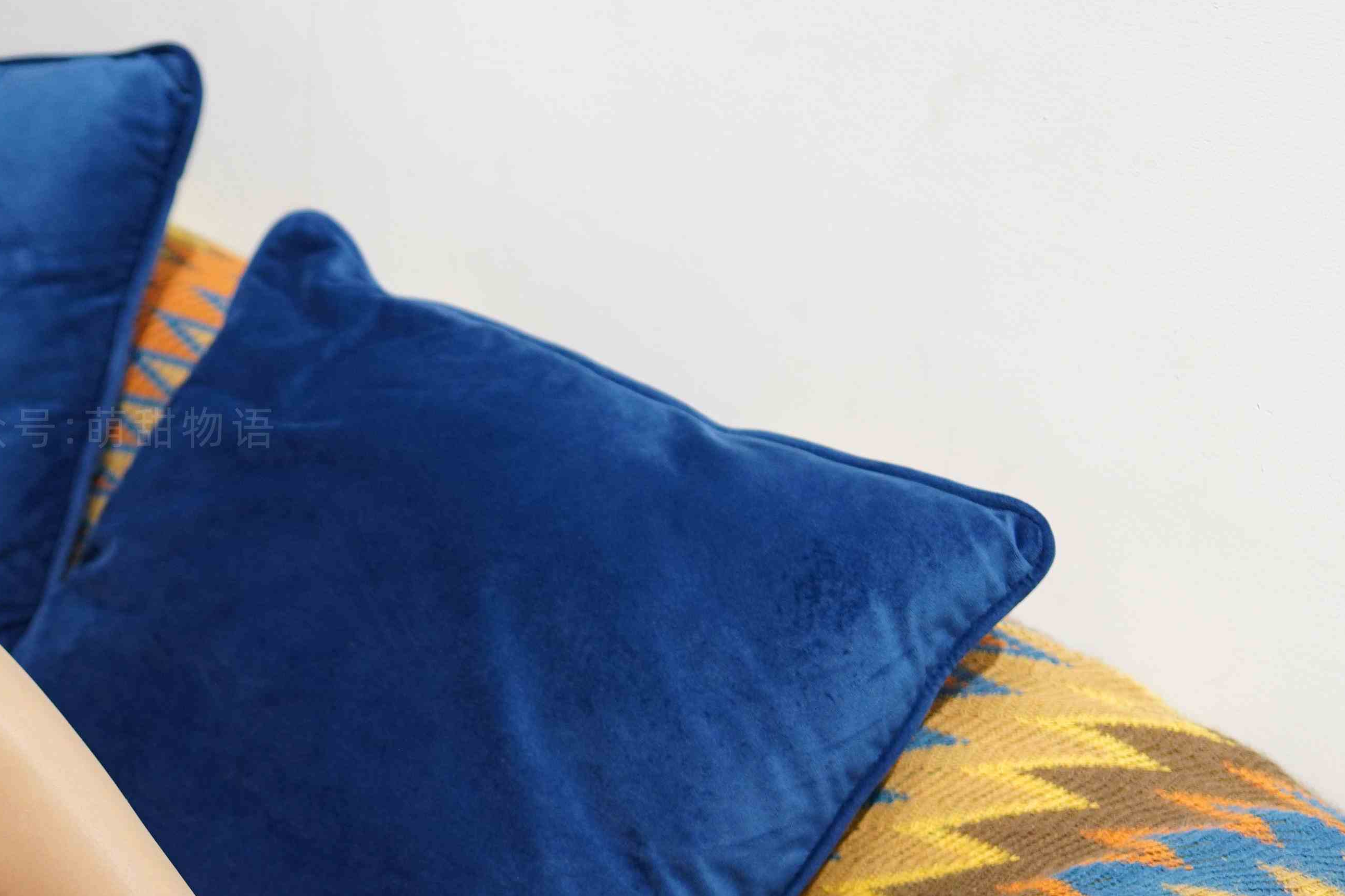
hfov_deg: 32.6
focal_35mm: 58
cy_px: 998
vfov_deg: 22.0
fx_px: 2167
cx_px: 111
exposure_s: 1/640
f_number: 1.8
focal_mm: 24
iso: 800
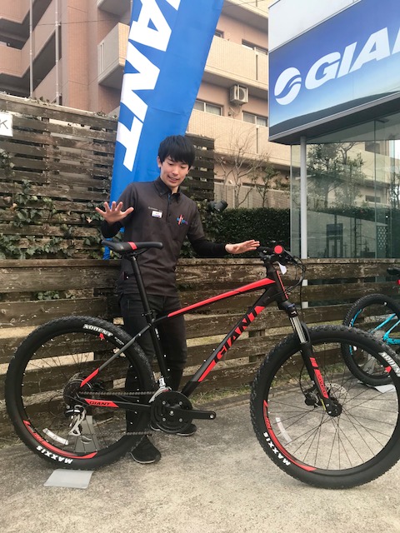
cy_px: 266
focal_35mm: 28
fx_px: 431
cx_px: 200
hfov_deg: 49.7
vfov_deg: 63.4
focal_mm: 3.99
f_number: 1.8
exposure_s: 1/120
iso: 32
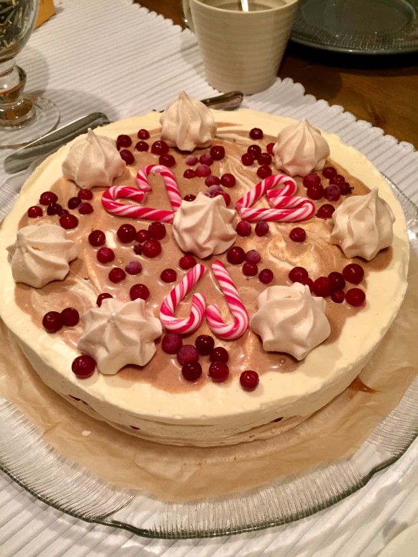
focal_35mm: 29
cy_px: 278
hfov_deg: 48.2
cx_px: 209
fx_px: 467
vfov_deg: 61.7
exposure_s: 1/33
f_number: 2.2
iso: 160
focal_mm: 4.15
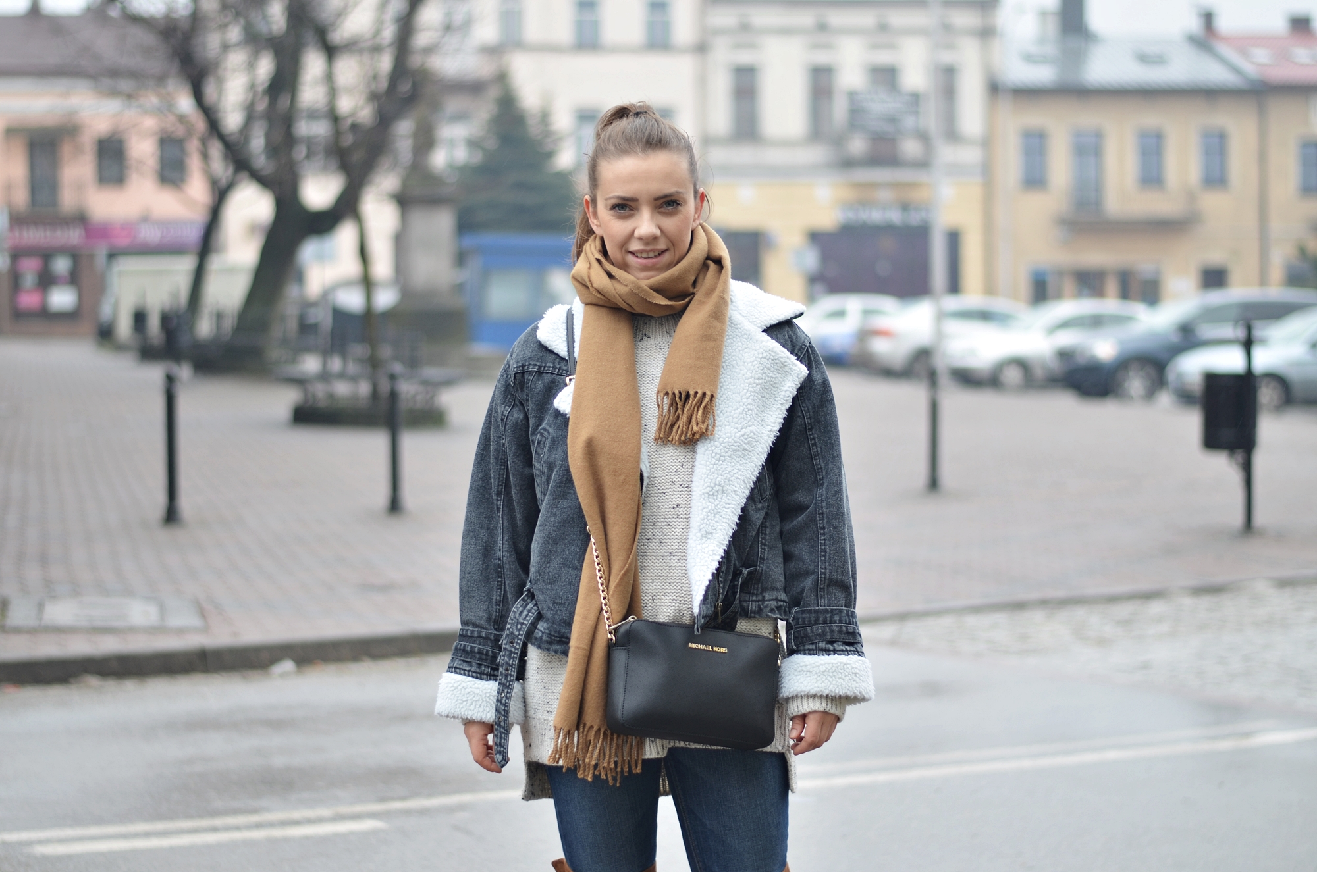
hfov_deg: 27.0
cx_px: 658
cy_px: 436
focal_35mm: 75
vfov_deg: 18.1
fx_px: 2738
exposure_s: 1/160
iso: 100
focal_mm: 50
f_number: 1.8
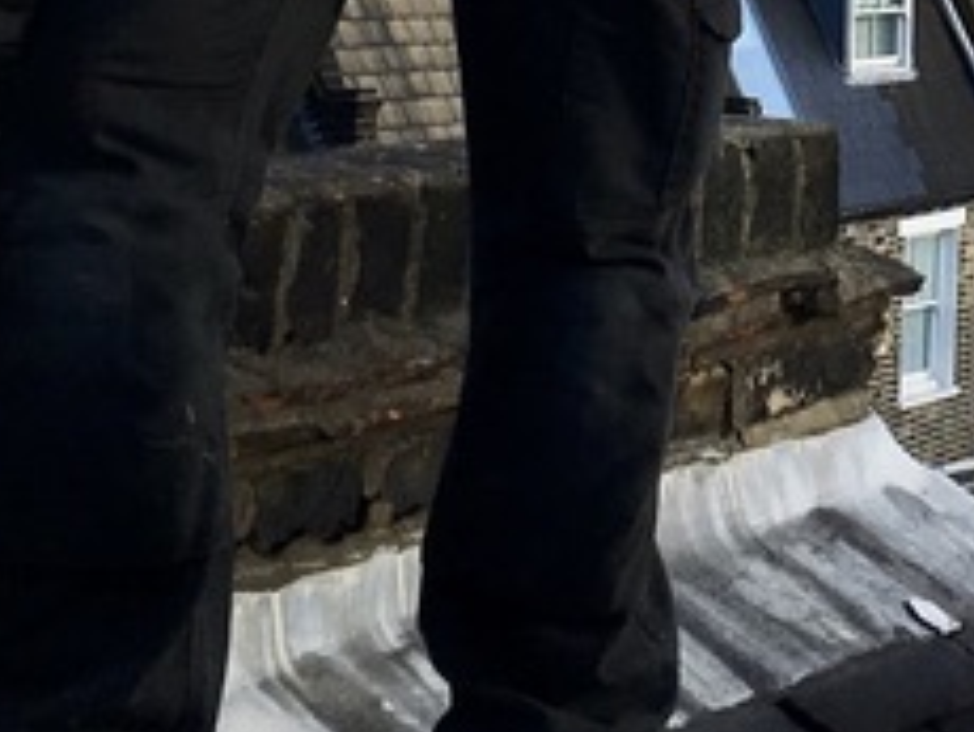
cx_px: 1287
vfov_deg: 10.6
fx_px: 3633
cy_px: -690
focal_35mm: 129
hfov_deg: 14.6
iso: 25
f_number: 2.2
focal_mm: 4.15
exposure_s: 1/905
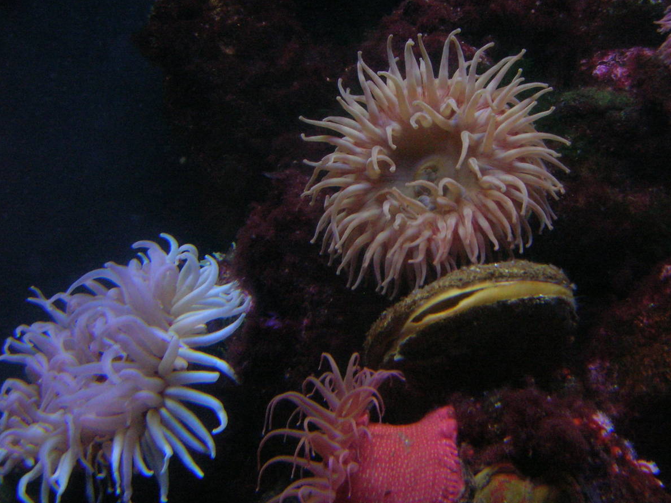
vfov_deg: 31.3
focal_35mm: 46
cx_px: 434
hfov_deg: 40.8
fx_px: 892
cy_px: 320
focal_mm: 5.7
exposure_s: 1/60
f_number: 2.9
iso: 200
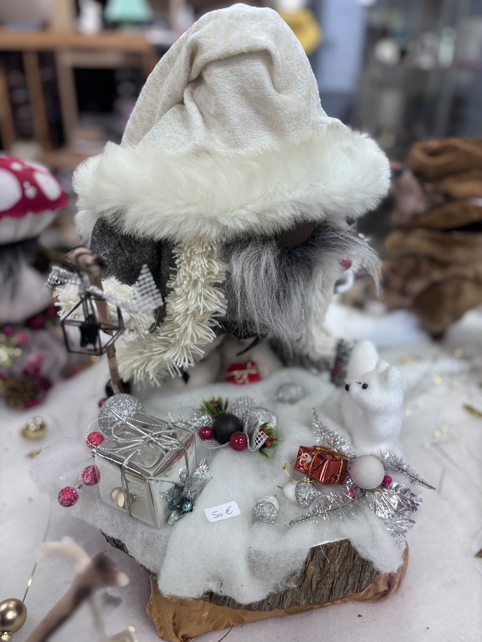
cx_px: 241
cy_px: 321
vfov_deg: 67.3
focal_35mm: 26
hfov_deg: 53.1
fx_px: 483
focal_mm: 5.96
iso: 100
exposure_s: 1/50
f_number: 1.6
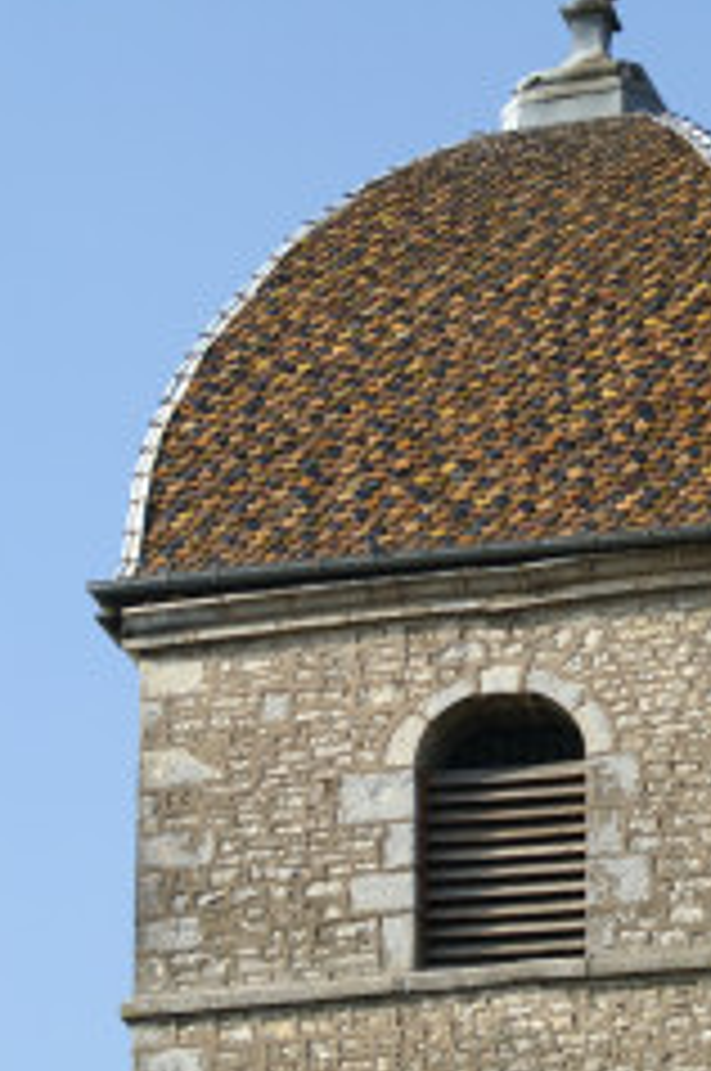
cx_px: 574
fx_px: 5610
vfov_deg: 10.9
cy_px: 536
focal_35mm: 189
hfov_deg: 7.2
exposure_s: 1/250
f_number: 7.1
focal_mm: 75
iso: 100
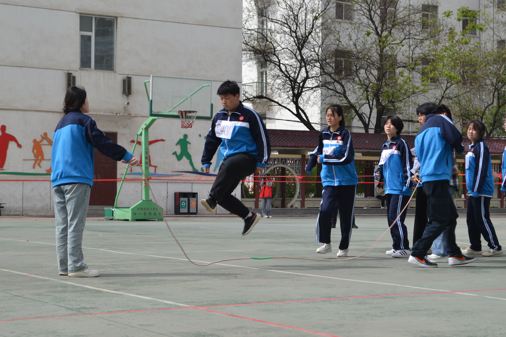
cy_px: 168
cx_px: 253
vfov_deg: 18.9
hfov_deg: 28.1
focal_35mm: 72
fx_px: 1012
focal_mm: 48
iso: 100
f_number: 8
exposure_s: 1/250
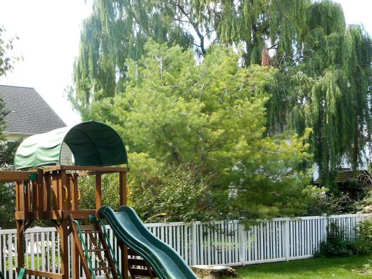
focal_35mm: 48
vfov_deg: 29.6
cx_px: 34
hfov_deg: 37.0
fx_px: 516
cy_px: 220
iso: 80
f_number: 3.7
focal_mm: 4.5
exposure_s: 1/125
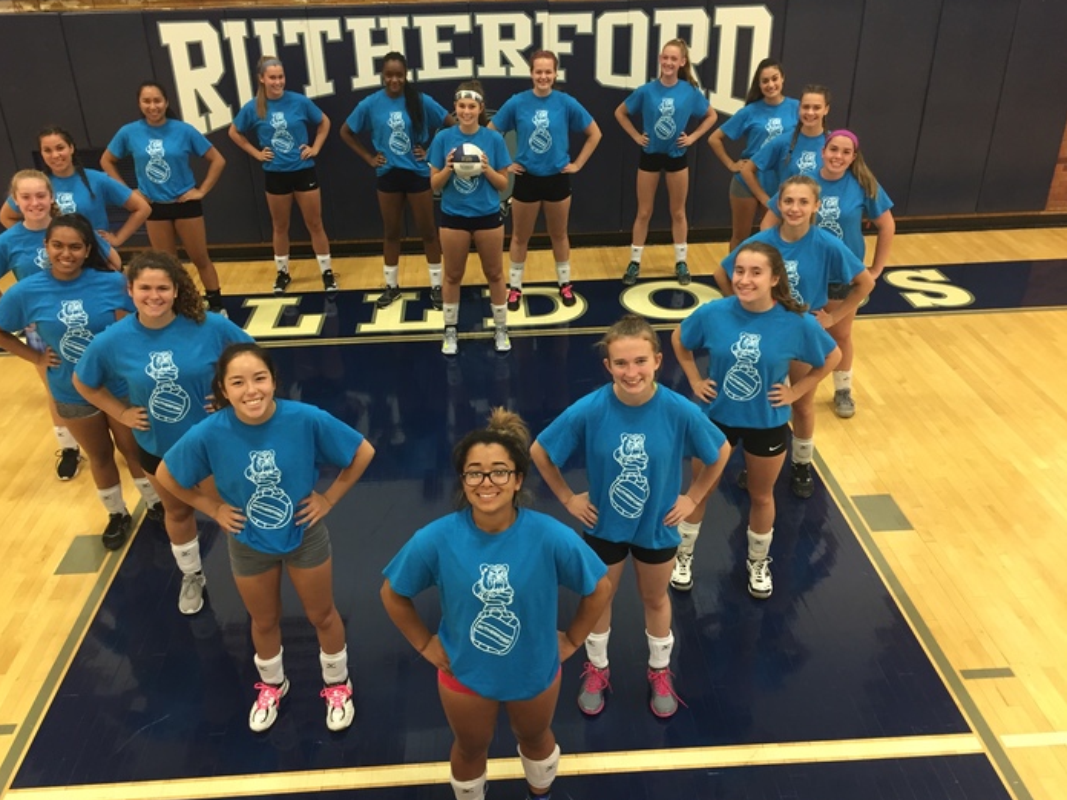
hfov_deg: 60.0
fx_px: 925
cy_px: 403
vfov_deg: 46.8
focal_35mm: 30
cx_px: 518
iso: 100
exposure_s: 1/30
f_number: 2.2
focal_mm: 4.15
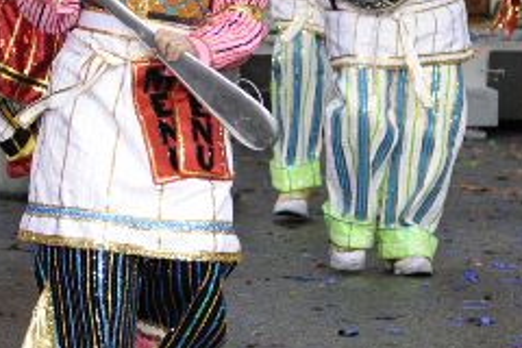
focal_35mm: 327
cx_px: 150
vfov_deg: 4.2
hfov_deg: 6.3
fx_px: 4741
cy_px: -34
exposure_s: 1/500
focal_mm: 98
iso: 1000
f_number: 4.5
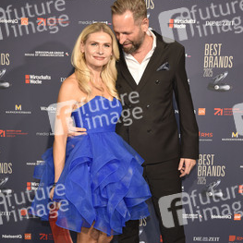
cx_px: 122
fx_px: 492
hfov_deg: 27.7
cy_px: 160
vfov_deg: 27.6
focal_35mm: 62
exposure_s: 1/200
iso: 1250
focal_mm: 48
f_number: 7.1
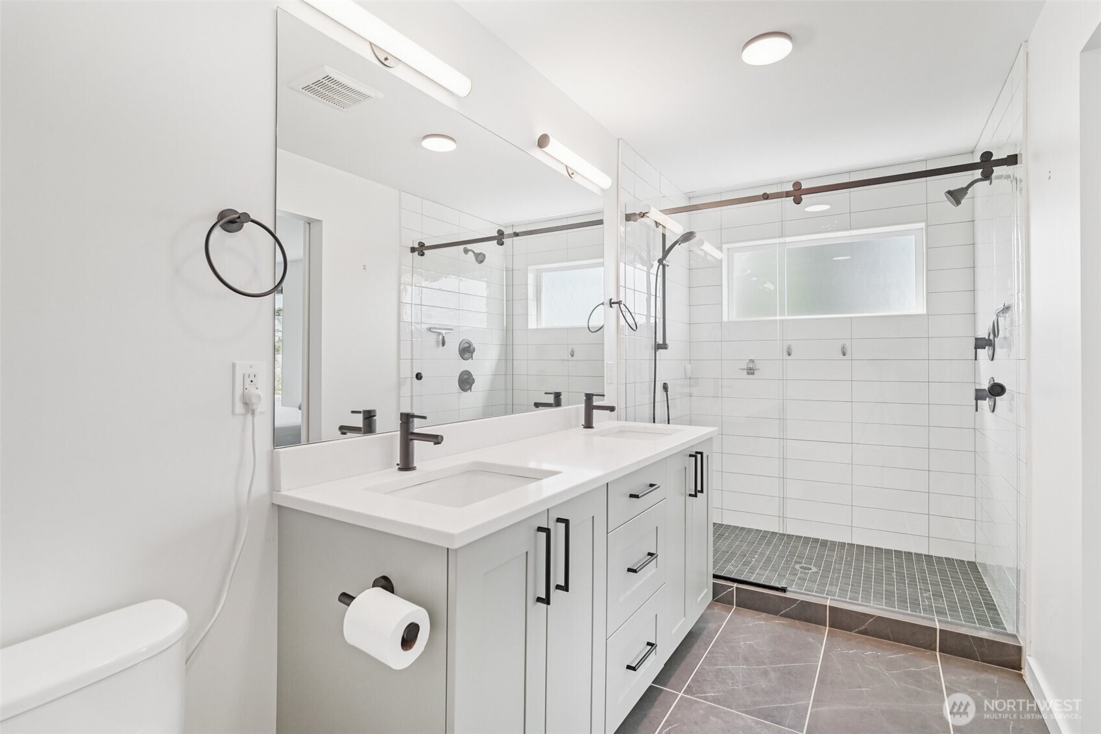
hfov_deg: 96.7
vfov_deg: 73.7
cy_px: 367
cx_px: 550
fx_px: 489
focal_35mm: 16
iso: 800
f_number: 8
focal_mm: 16
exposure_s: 1/80
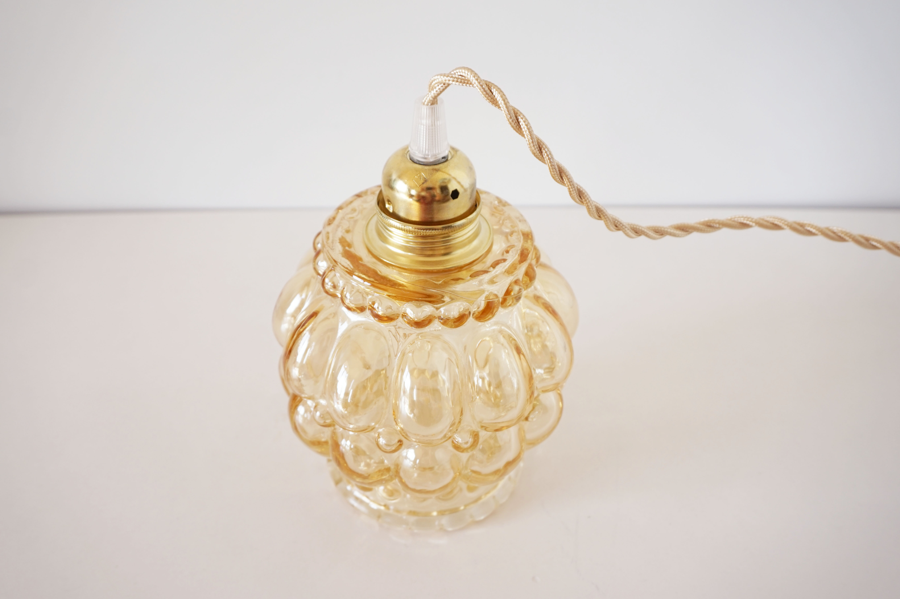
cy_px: 300
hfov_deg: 57.2
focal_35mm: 33
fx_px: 825
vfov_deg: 39.9
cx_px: 450
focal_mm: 22
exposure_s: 1/80
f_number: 5
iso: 100
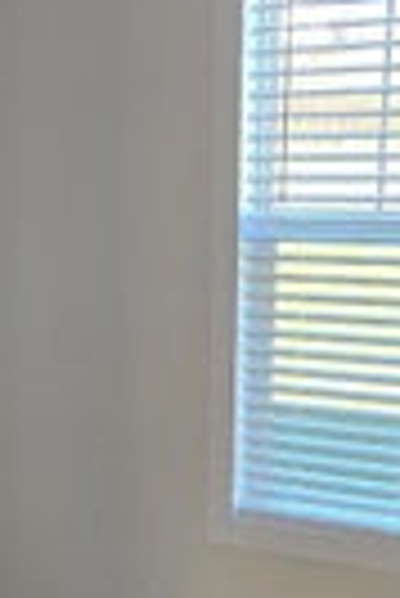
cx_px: 166
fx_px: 1080
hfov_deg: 21.0
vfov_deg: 28.7
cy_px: 616
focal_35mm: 65
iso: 100
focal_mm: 2.2
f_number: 2.2
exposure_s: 1/60
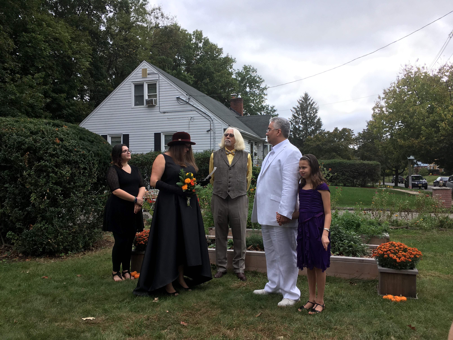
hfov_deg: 61.7
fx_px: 380
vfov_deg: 48.2
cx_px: 226
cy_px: 170
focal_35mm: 29
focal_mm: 4.15
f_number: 2.2
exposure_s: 1/615
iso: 25
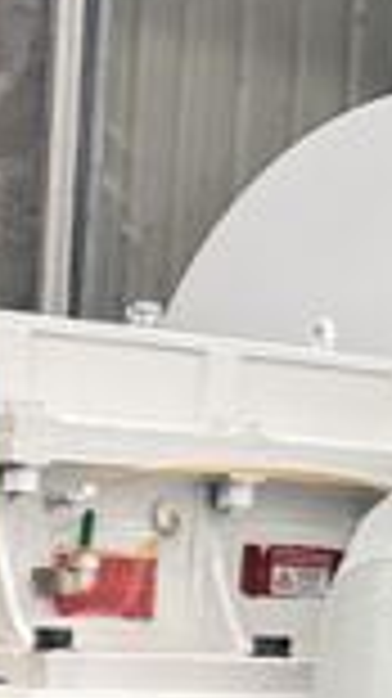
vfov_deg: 19.0
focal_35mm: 110
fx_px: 2036
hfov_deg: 10.6
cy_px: 657
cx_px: -221
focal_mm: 5.7
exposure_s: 1/60
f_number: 1.5
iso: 500
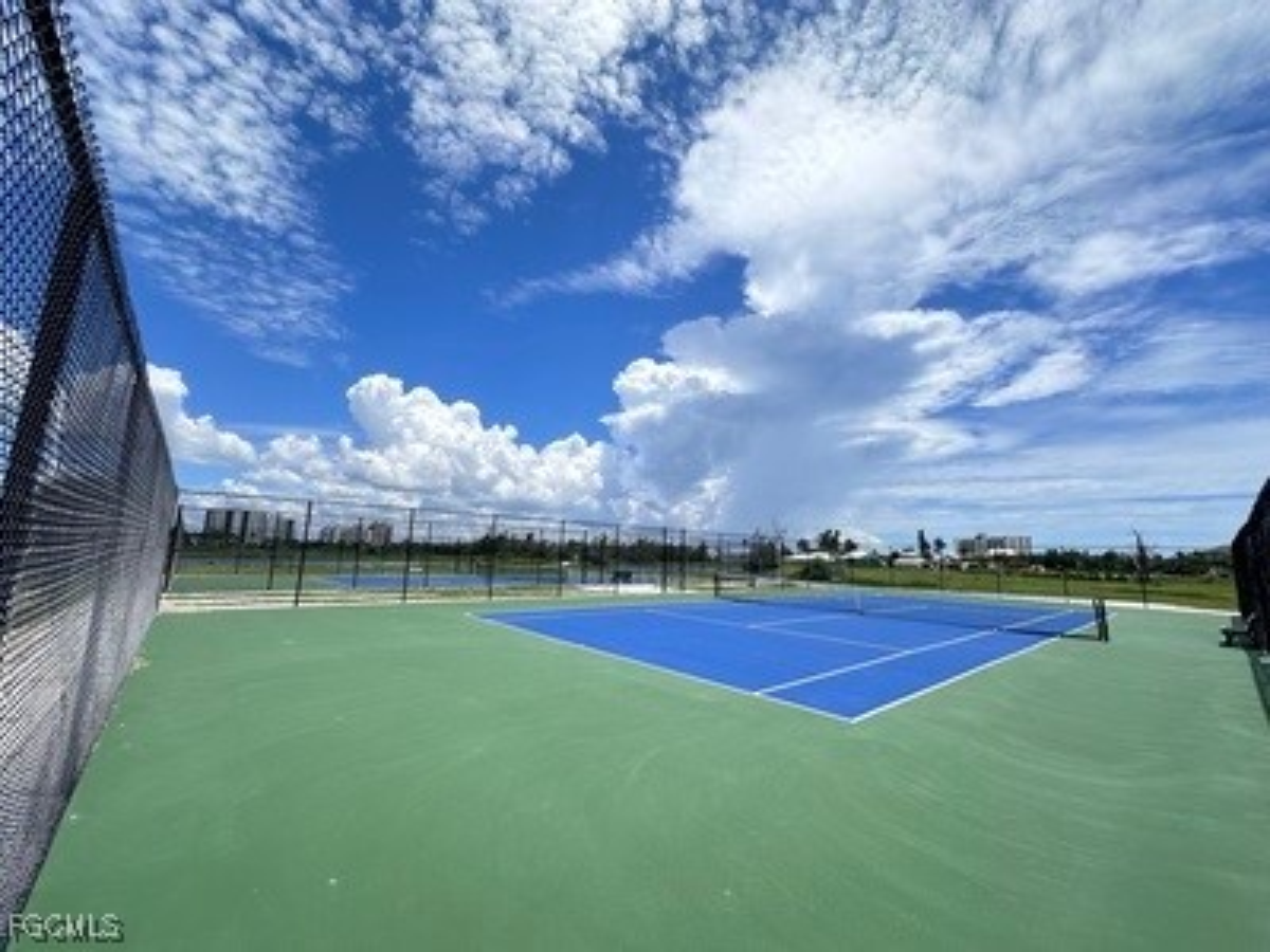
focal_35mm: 14
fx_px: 514
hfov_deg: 102.1
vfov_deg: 85.7
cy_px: 476
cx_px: 635
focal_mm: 2.22
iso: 50
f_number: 2.2
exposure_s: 1/2304
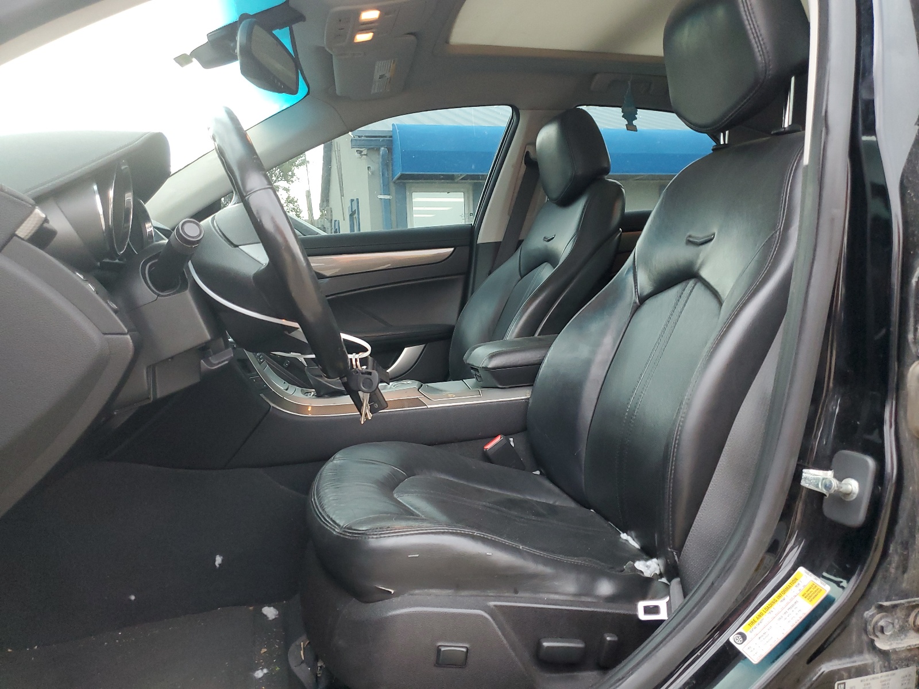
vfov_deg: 53.1
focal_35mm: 26
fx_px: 690
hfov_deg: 67.3
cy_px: 344
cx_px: 460
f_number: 1.5
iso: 195
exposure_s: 1/60.2
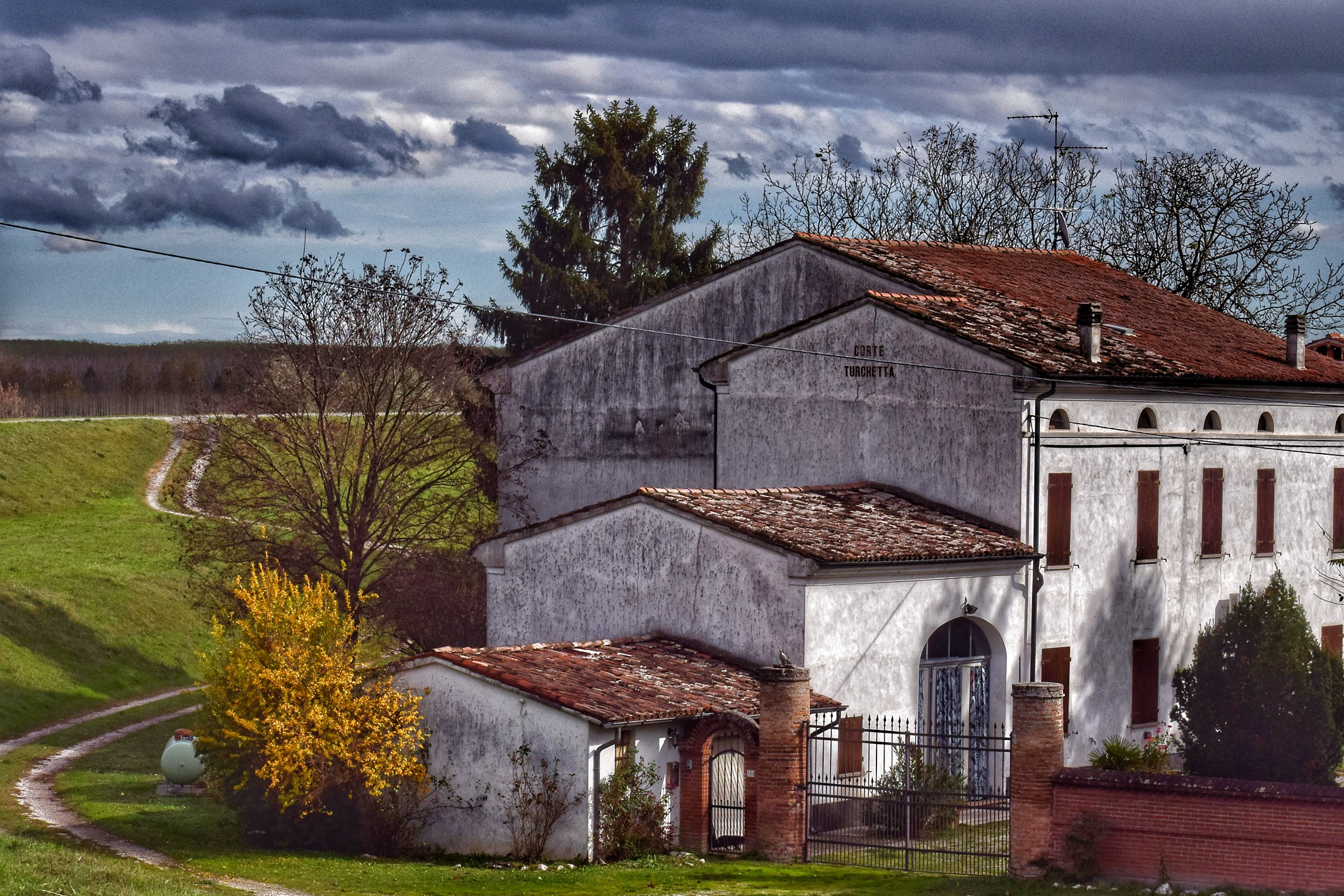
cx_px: 703
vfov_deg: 12.5
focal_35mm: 110
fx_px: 4106
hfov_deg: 18.6
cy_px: 465
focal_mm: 70
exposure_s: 1/1250
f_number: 14
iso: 200
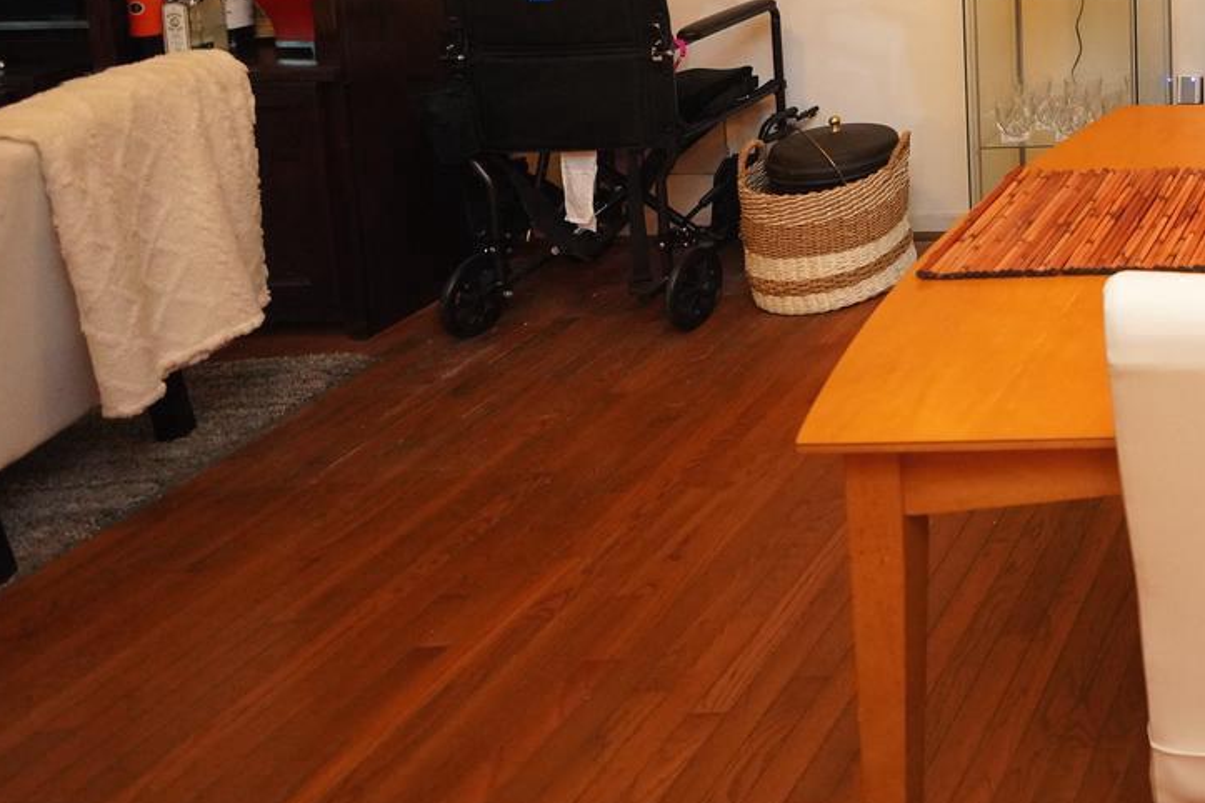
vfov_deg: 31.8
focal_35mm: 34
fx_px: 1138
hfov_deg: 35.2
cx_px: 1607
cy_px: -181
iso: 3200
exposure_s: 1/160
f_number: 2.8
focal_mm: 12
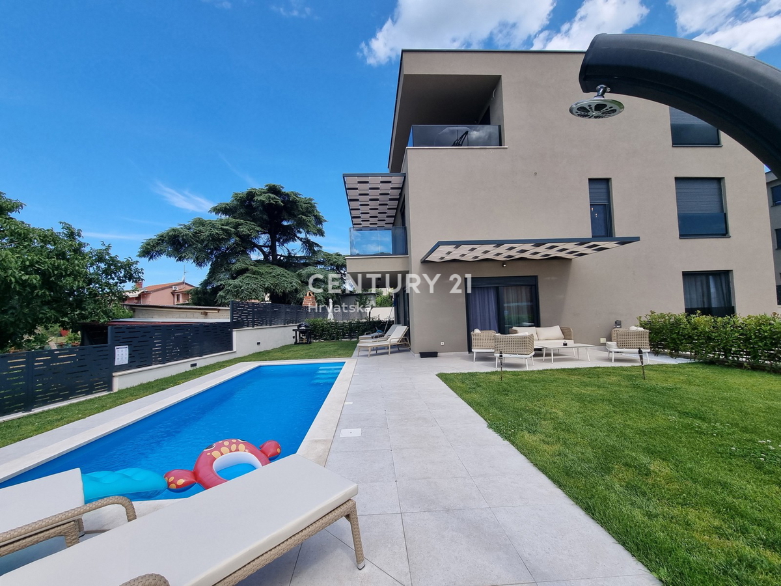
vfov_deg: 89.9
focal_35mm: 13
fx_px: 293
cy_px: 293
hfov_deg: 106.2
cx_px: 390
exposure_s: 1/1224
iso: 50
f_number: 2.2
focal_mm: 2.2
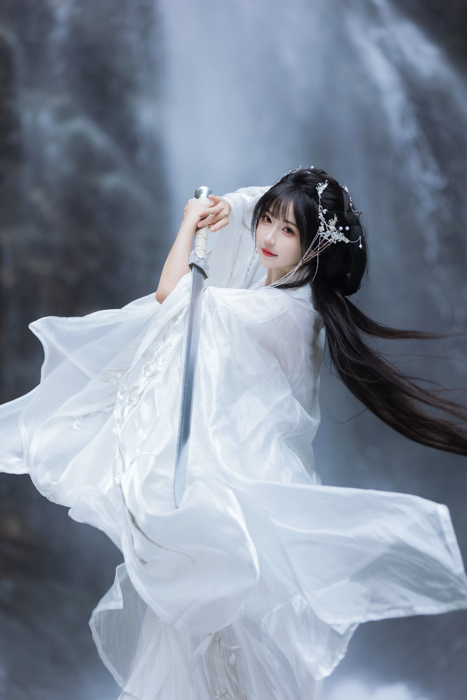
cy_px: 350
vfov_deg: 16.4
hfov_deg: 11.0
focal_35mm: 125
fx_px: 2432
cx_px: 234
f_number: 2.8
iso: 100
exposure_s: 1/250
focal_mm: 125
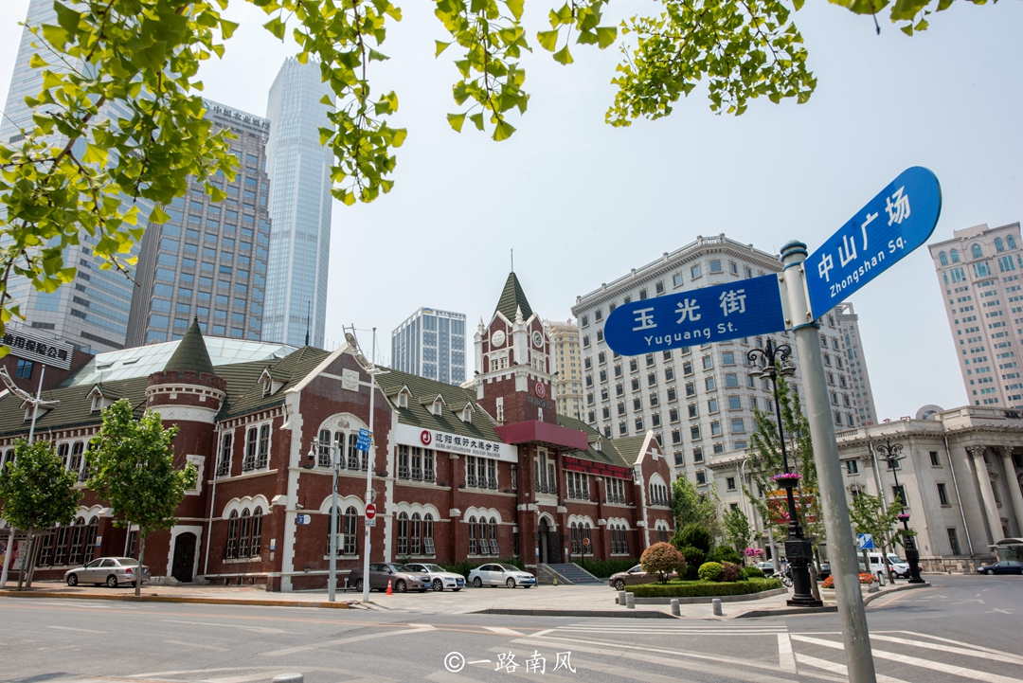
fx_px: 682
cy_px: 342
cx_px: 512
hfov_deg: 73.7
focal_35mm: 24
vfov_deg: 53.2
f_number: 14
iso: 100
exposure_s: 1/100
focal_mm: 24
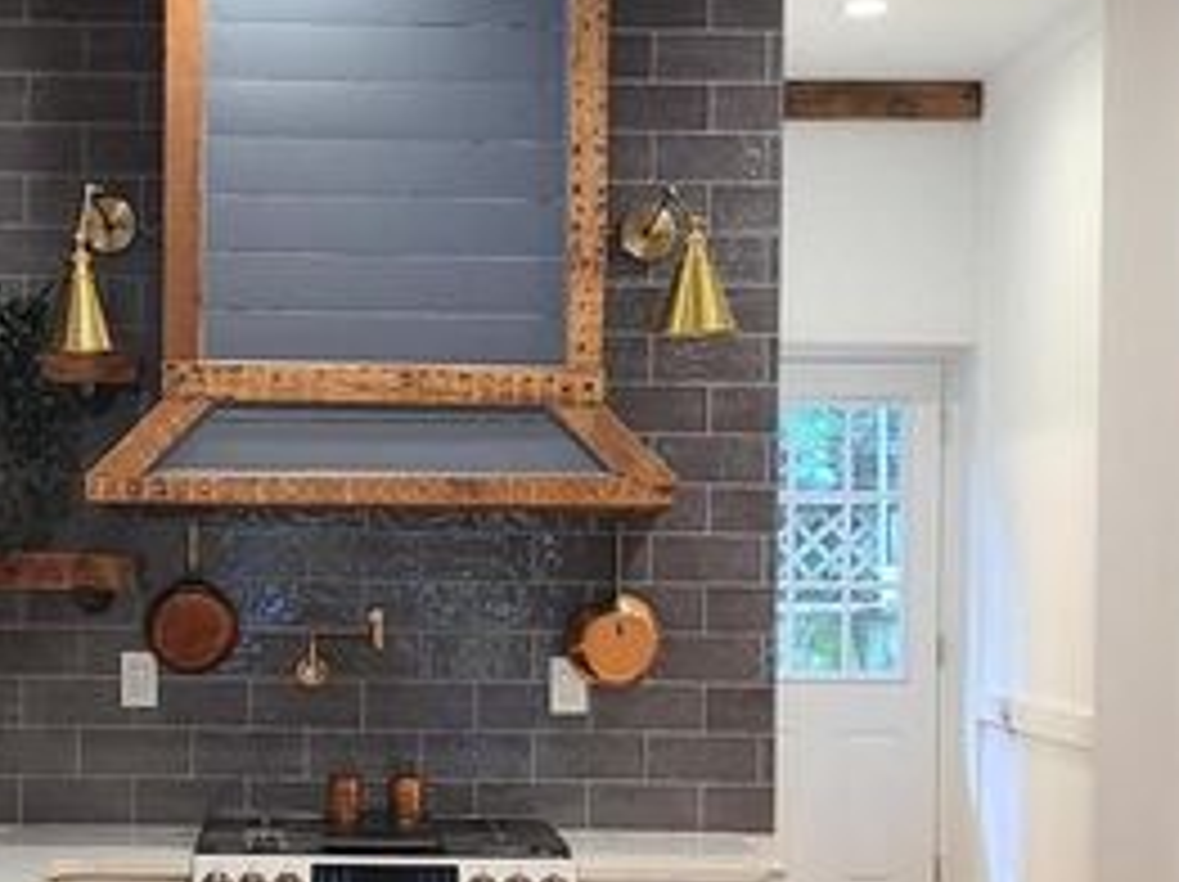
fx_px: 2008
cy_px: 709
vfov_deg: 24.4
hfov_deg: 32.1
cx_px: 279
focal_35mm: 59
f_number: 1.8
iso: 160
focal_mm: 5.4
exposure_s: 1/60
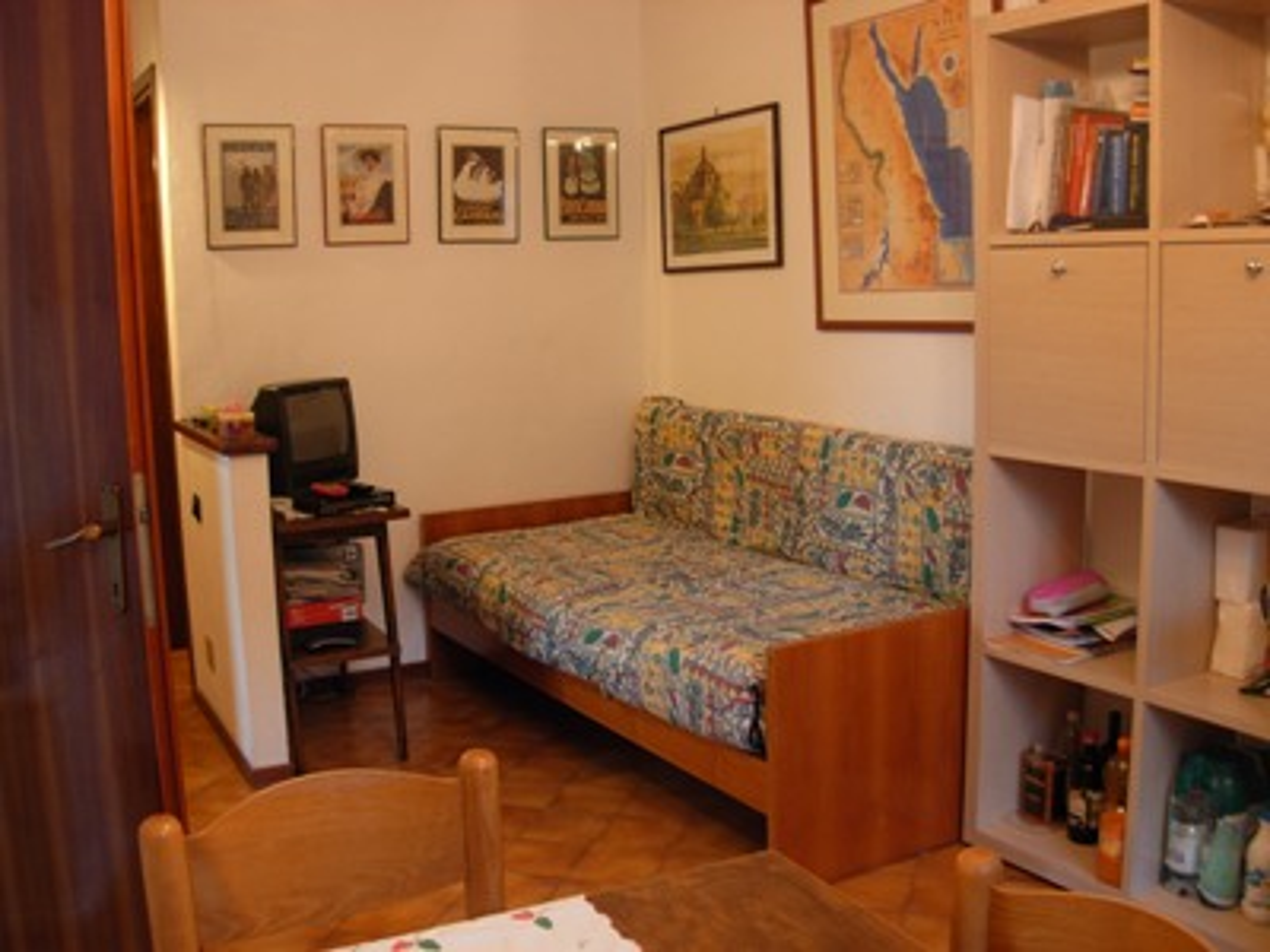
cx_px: 635
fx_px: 1394
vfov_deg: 37.7
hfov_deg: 49.0
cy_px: 476
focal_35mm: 38
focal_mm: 6.3
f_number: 2.9
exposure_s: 1/4
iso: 91
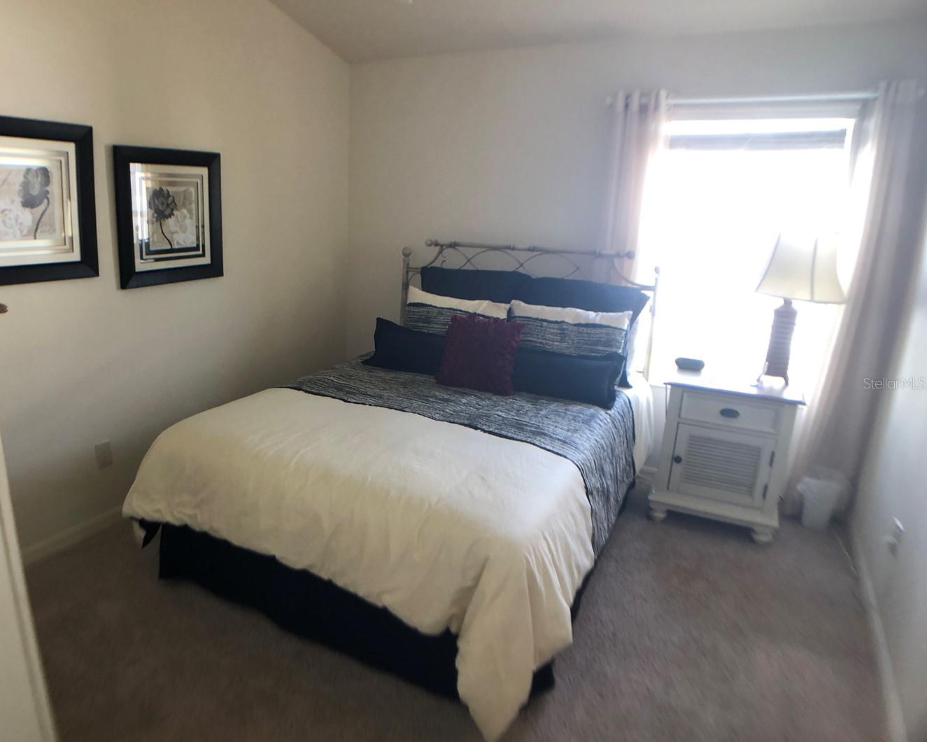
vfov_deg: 44.5
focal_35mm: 33
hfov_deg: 53.8
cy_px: 383
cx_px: 369
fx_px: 905
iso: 32
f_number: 1.8
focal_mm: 4
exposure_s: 1/30
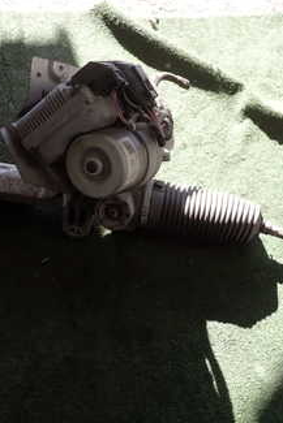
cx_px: 203
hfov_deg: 27.8
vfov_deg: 41.1
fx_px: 565
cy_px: 216
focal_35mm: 48
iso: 100
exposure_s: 1/160
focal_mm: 4.5
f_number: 2.8
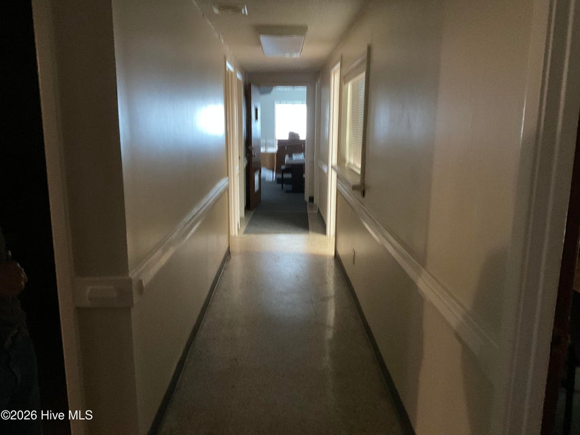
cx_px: 290
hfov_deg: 61.7
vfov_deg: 48.2
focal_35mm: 29
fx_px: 486
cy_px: 218
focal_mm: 3
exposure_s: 1/30
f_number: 1.8
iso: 500
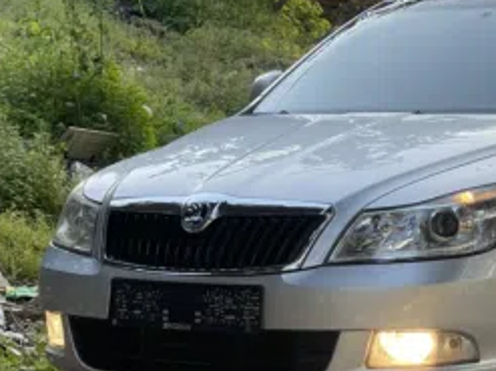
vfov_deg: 8.9
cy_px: 150
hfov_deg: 11.8
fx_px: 2377
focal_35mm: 166
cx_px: 468
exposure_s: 1/121
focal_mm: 7.5
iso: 64
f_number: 2.2
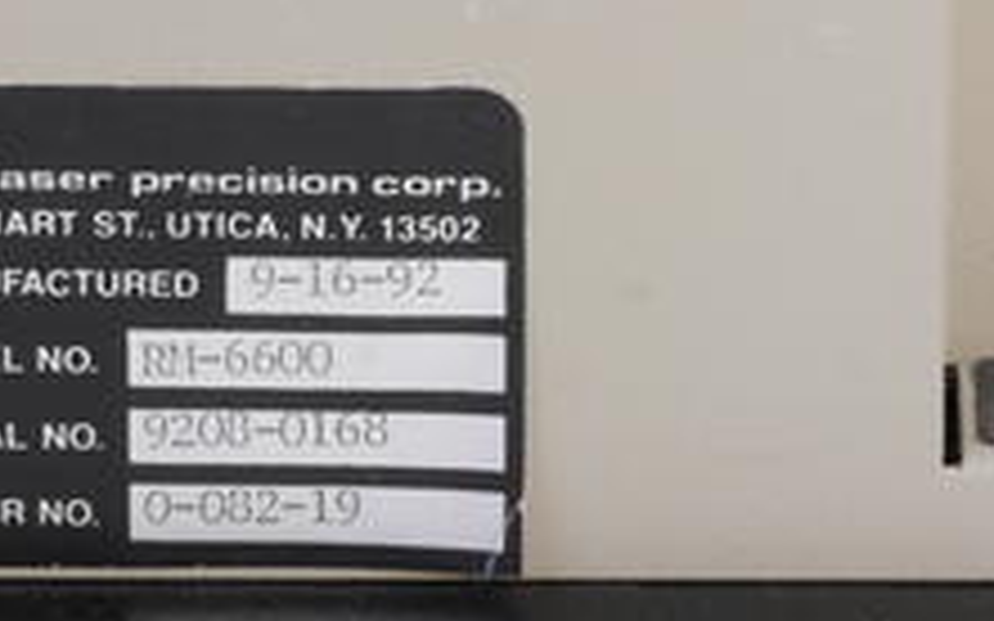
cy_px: 338
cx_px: 279
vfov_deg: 2.4
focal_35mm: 536
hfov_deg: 3.9
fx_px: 14516
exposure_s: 1/1.3
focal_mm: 140
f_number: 22
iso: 800
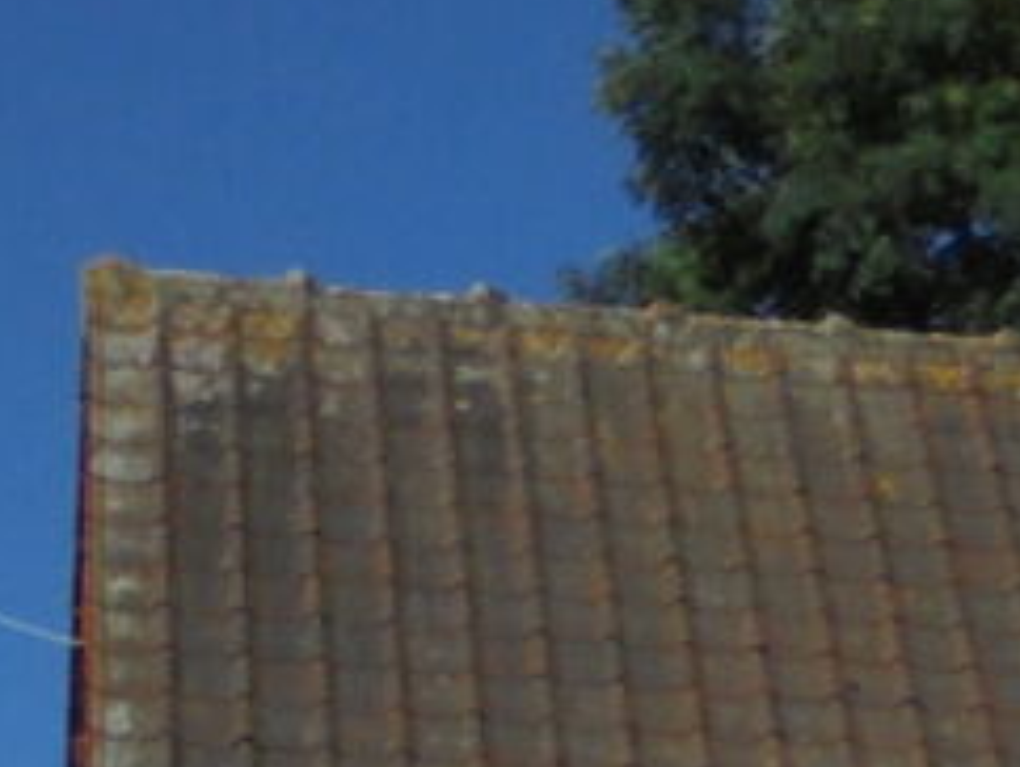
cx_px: 2546
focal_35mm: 202
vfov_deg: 7.0
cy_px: 1669
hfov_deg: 8.8
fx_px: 5958
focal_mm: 6.1
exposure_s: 1/200
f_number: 12.5
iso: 100
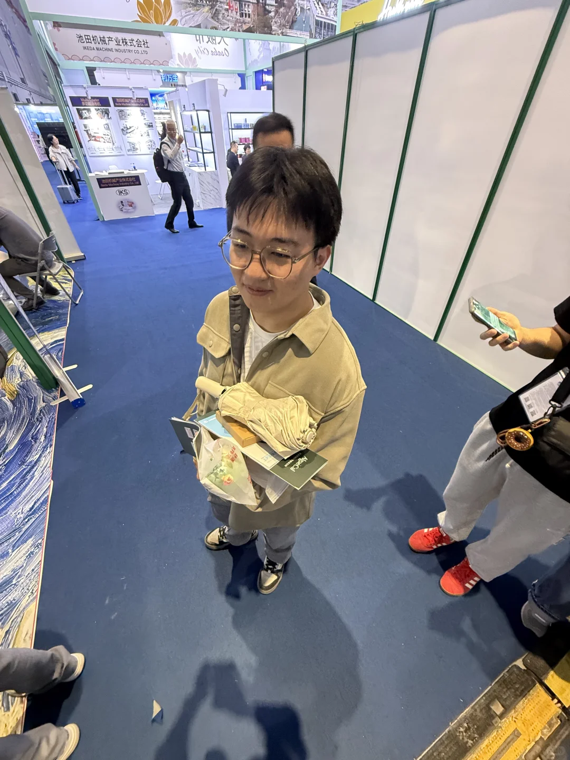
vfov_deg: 102.1
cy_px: 380
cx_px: 285
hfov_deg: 85.7
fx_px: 307
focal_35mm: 14
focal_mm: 2.22
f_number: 2.2
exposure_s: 1/50
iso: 500
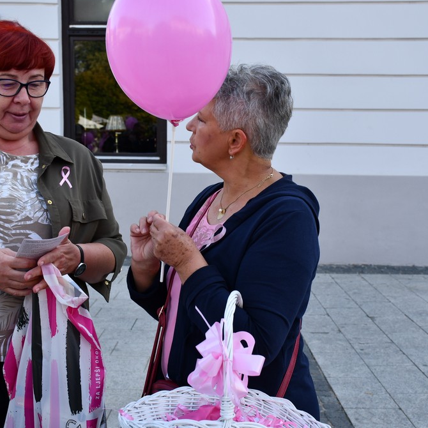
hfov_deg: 32.8
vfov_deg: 32.8
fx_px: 727
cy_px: 213
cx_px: 210
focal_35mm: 52
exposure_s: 1/250
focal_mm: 27
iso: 250
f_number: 5.6
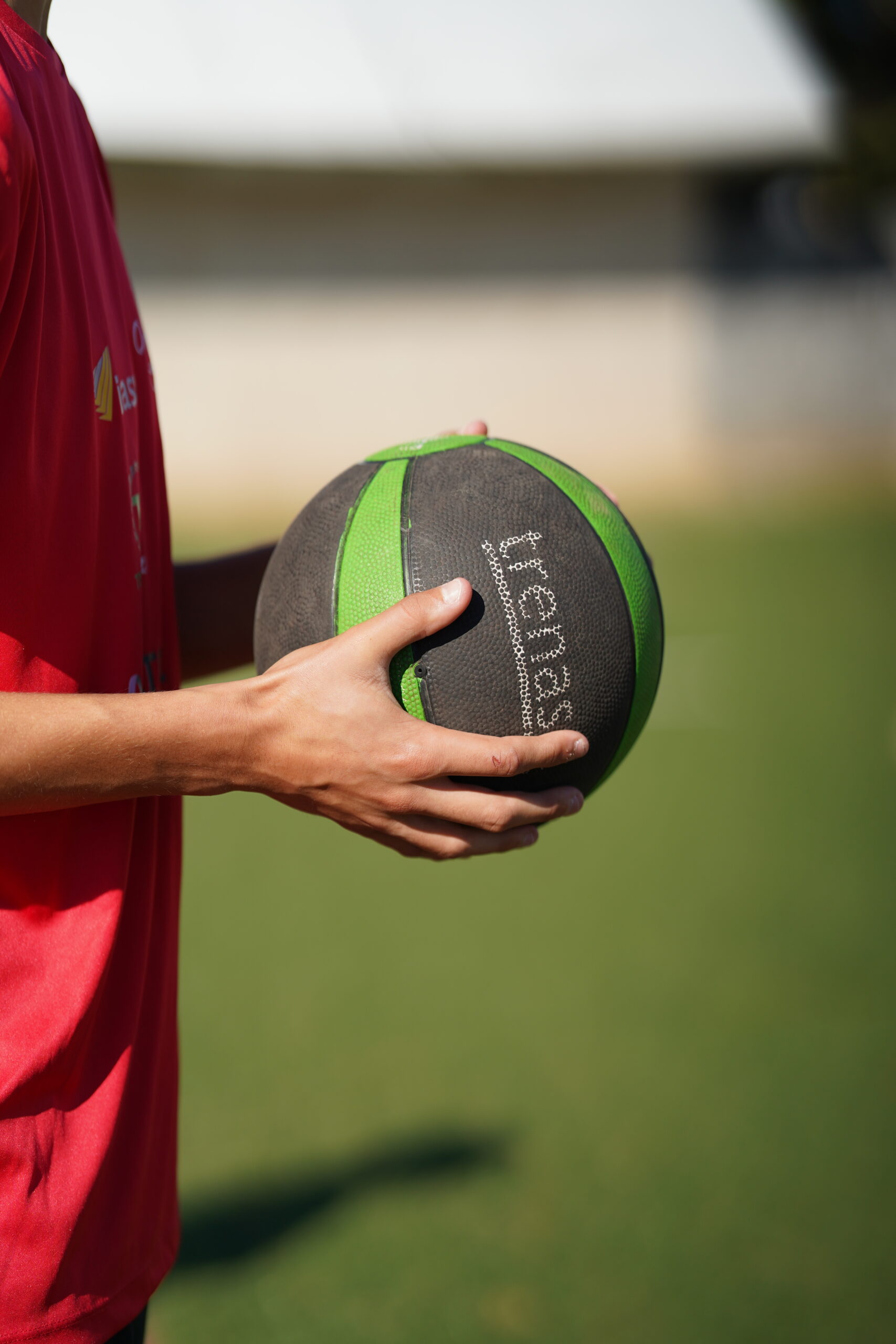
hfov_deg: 16.1
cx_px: 448
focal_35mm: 85
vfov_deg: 23.9
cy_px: 672
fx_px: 3173
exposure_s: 1/8000
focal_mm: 85
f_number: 1.6
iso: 125
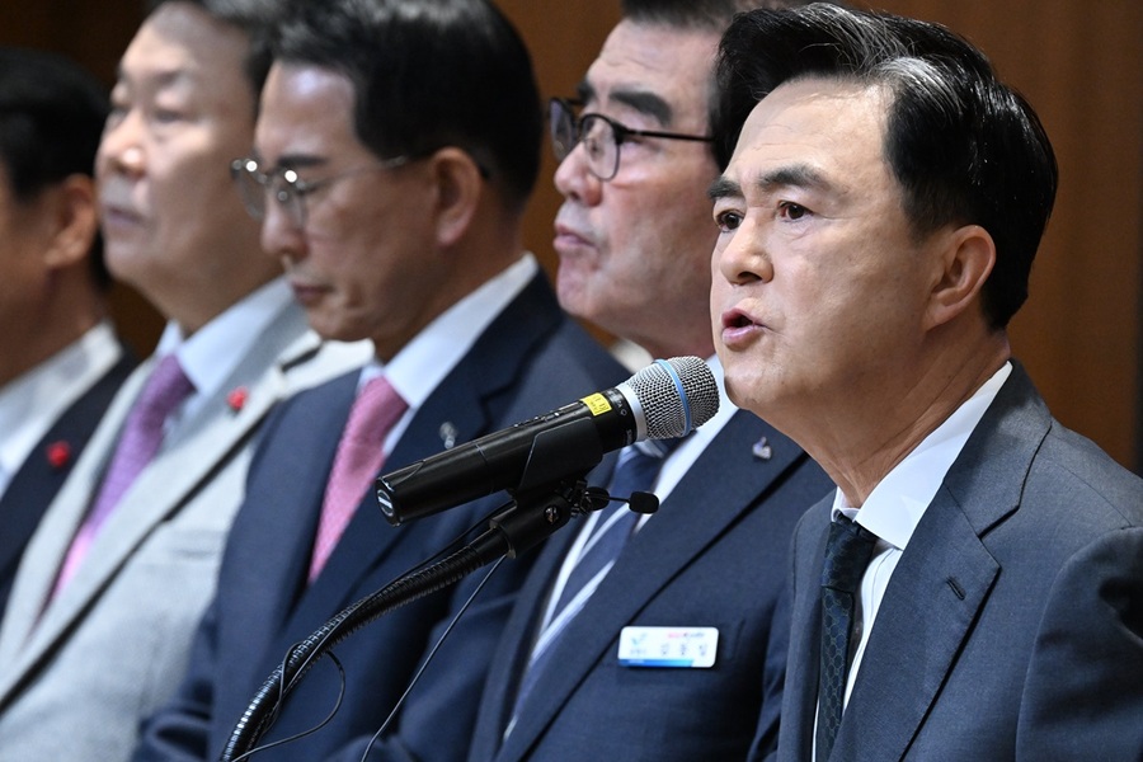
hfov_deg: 5.2
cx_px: 572
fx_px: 12699
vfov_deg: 3.4
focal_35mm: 400
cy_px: 381
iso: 9000
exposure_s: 1/320
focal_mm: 400
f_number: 8
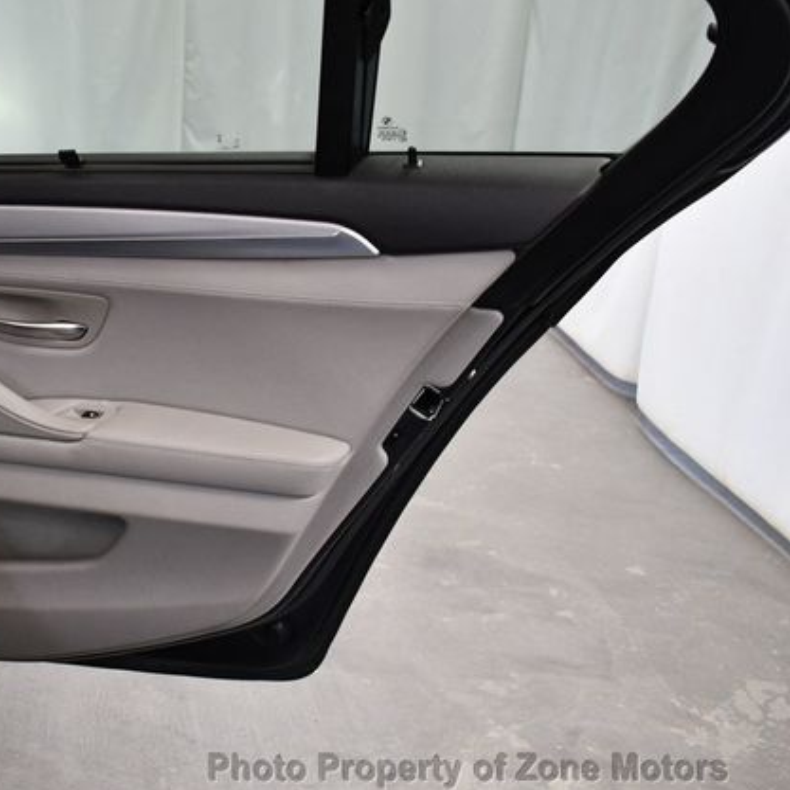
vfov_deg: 36.1
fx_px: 1214
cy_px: 400
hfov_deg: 35.2
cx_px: 186
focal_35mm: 47
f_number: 3.5
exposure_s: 1/125
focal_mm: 18
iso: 1400
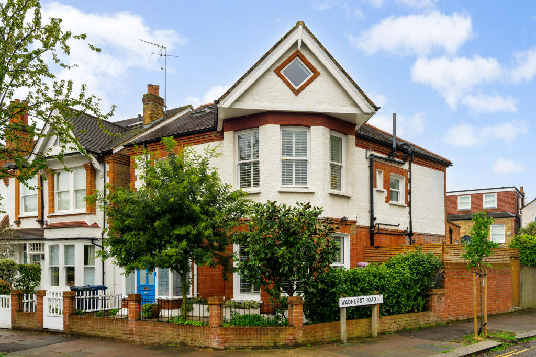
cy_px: 178
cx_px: 268
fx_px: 432
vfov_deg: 45.0
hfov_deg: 63.7
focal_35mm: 29
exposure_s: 1/125
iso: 400
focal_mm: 29
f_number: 8
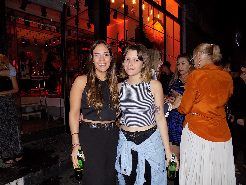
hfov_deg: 73.9
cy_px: 92
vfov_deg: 58.9
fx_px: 163
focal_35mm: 23
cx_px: 123
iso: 200
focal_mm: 4
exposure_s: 1/30
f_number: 3.1
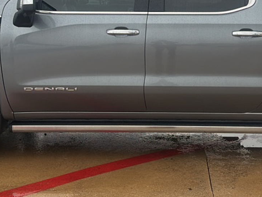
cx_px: 186
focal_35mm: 55
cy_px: 42
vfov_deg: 26.1
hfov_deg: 34.4
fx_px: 416
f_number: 1.78
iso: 80
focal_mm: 6.76
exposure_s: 1/607
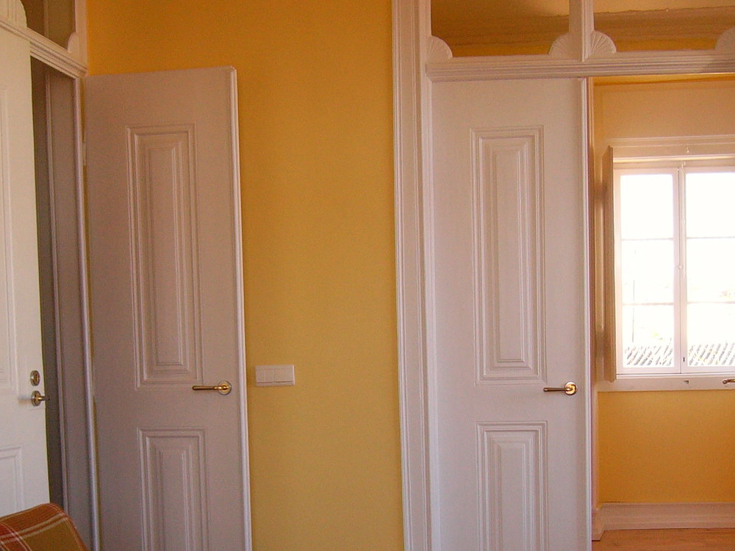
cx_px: 442
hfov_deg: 34.2
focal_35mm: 56
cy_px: 427
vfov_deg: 25.7
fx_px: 1189
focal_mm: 5.8
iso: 100
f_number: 2.8
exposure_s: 1/80
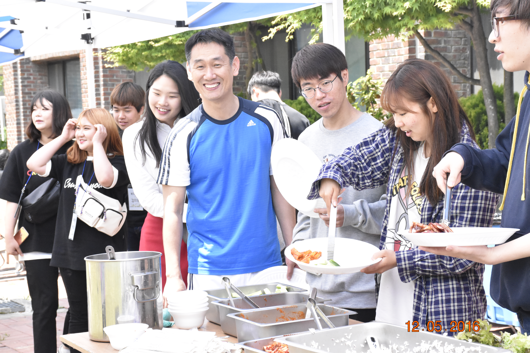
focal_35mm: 84
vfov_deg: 16.3
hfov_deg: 24.2
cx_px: 265
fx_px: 1237
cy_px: 176
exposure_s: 1/1000
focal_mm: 56
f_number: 10
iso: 4500
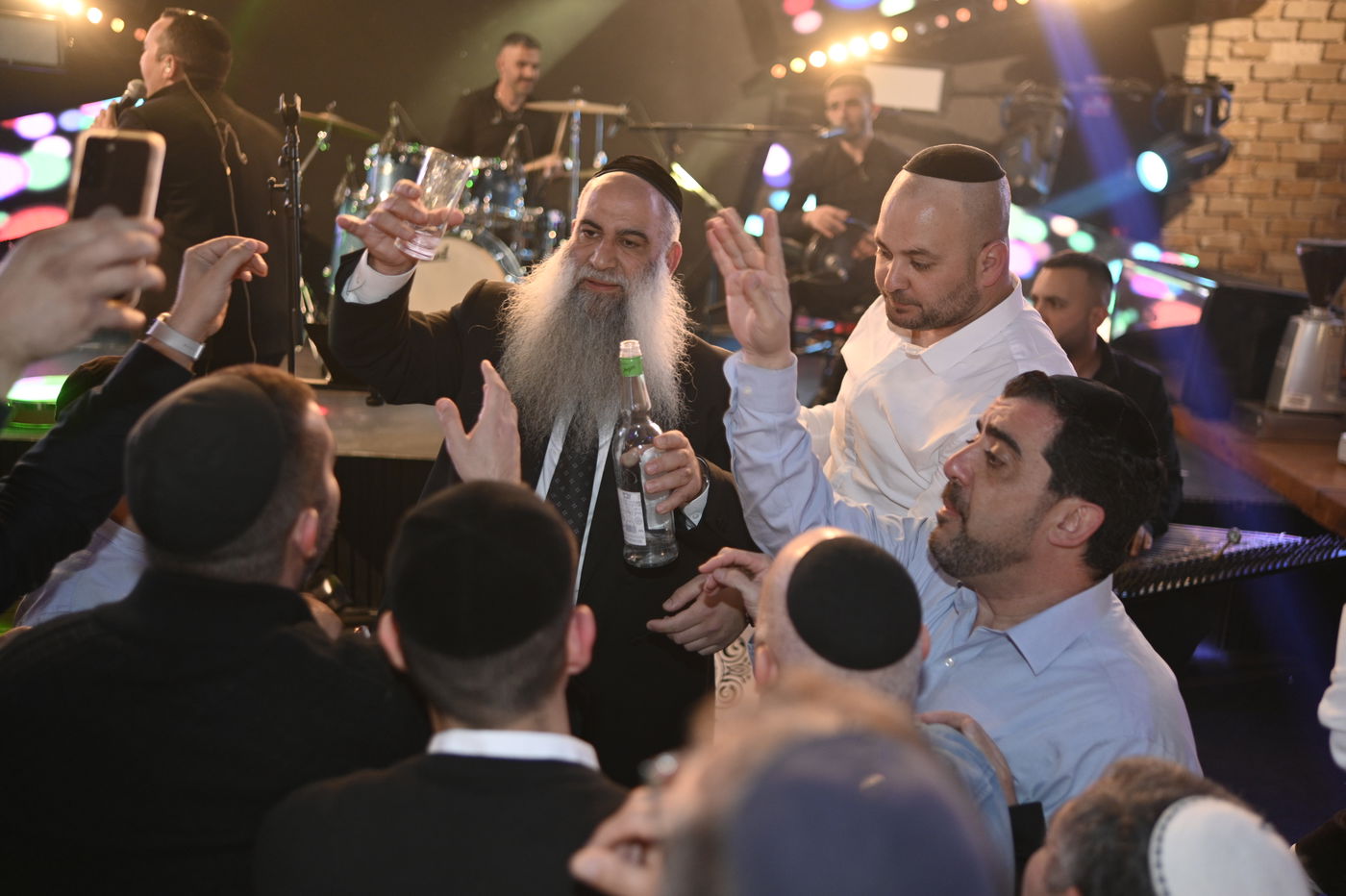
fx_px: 1308
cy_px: 448
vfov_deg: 37.8
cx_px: 673
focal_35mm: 35
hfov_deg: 54.5
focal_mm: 35
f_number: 1.8
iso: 800
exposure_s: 1/200
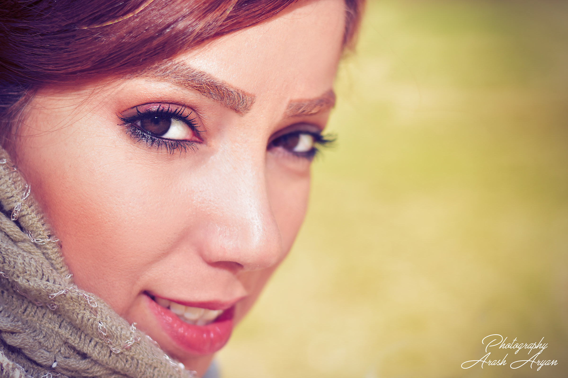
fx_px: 1183
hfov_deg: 27.0
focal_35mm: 75
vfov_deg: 18.2
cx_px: 284
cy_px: 189
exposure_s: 1/500
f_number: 2.8
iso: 100
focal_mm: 50
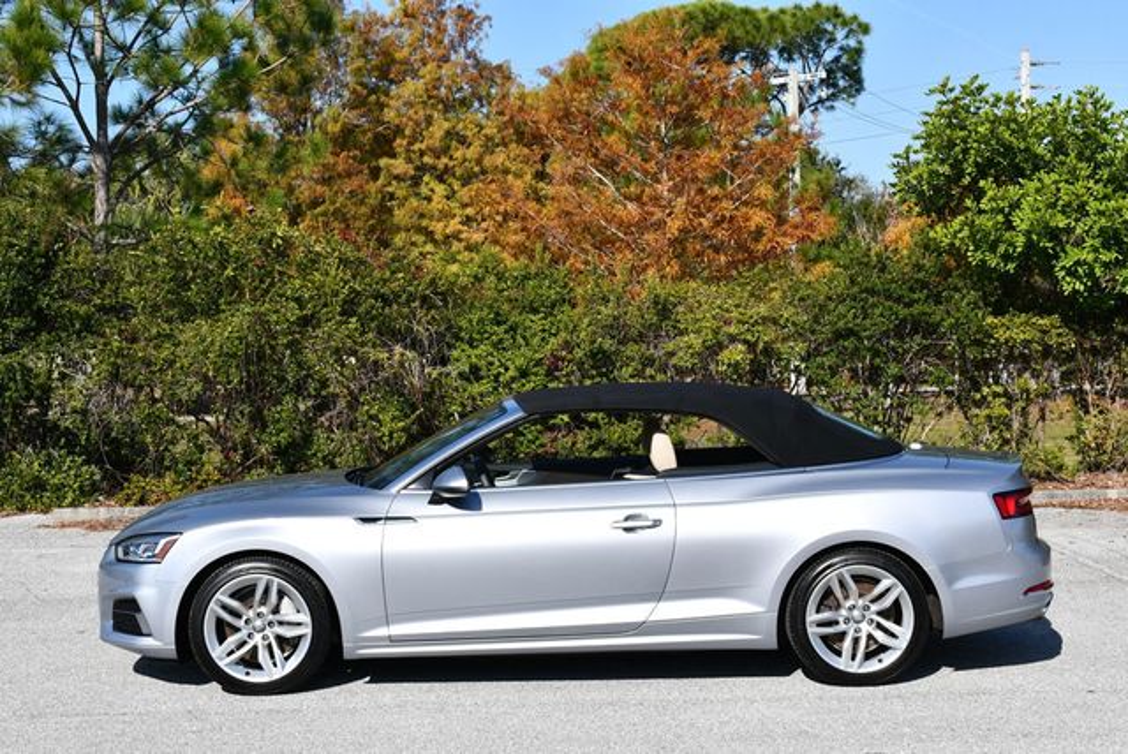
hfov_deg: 29.6
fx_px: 2133
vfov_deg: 20.1
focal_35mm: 68
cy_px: 377
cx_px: 564
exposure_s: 1/320
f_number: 9
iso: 100
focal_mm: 34
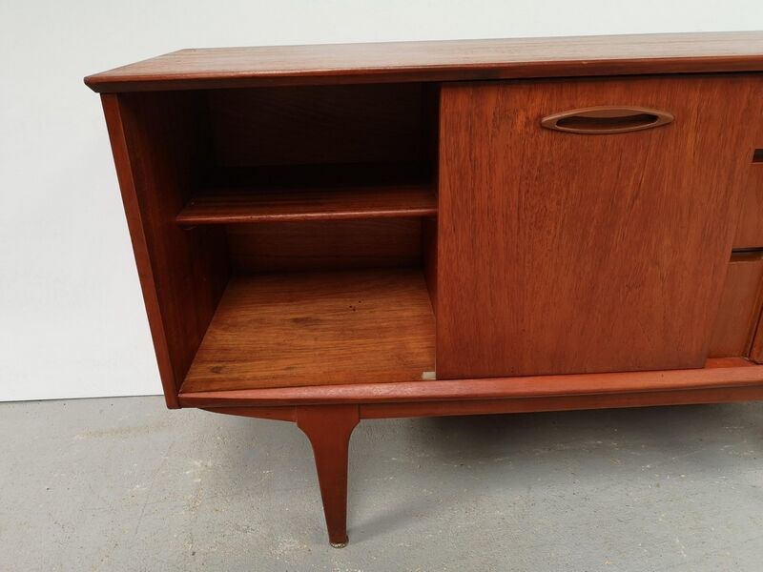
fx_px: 595
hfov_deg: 65.3
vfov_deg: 51.4
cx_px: 382
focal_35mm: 27
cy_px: 286
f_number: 1.8
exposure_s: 1/60
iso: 64
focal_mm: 5.58
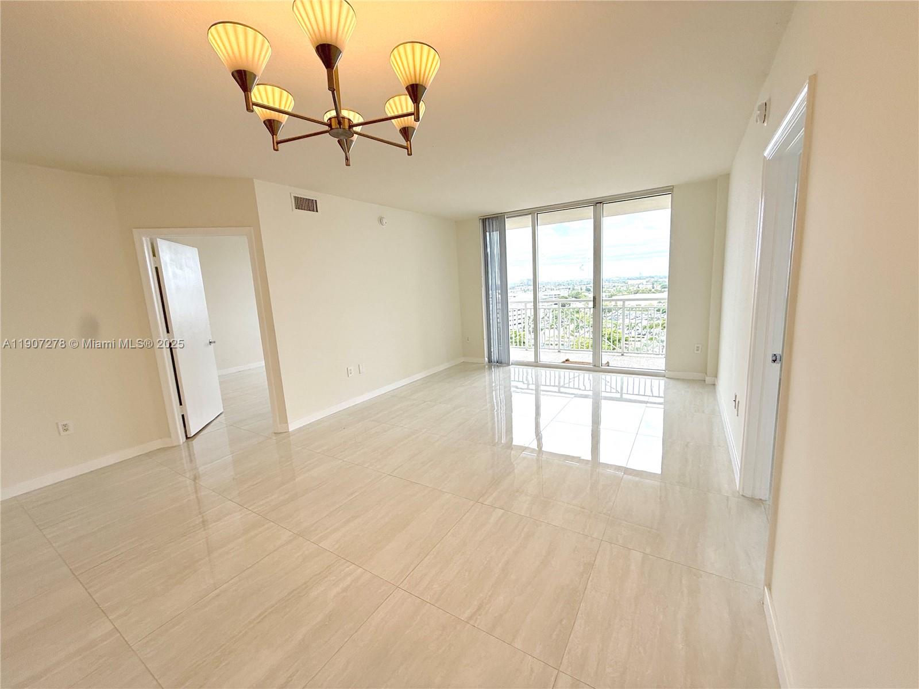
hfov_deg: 102.1
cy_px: 344
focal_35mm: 14
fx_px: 372
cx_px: 460
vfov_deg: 85.7
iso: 64
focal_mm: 2.22
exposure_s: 1/243
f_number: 2.2
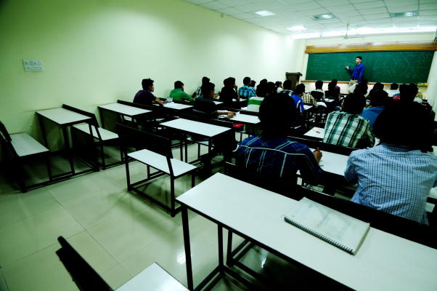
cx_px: 218
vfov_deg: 67.3
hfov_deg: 90.1
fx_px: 218
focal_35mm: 18
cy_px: 146
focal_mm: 12
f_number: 4
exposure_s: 1/60
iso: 400
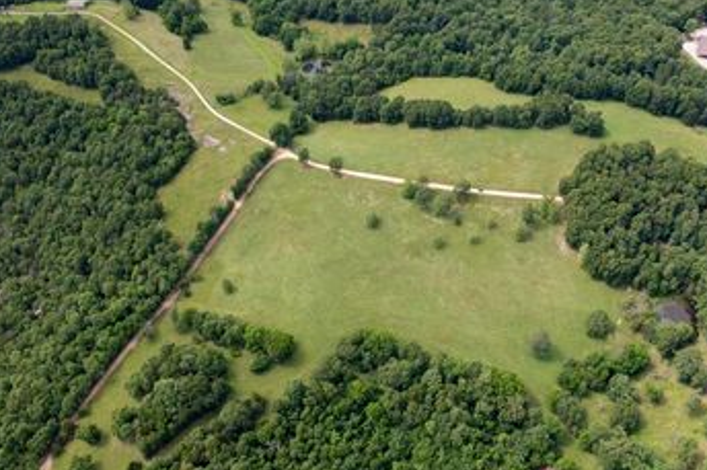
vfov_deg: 40.8
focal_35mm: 32
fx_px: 628
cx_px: 397
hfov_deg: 58.6
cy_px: 290
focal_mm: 8.38
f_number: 2.8
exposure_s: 1/800
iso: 100
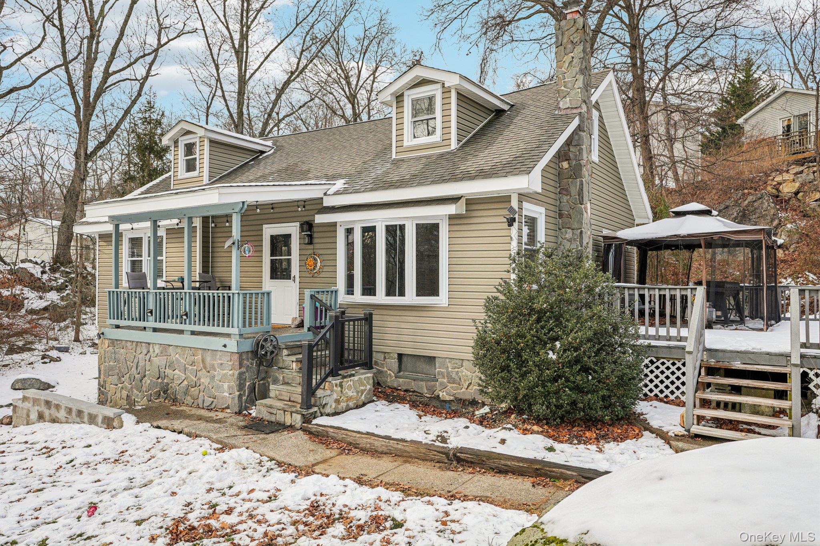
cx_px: 410
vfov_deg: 50.4
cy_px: 273
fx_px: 581
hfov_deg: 70.4
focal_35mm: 26
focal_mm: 25.5
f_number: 8
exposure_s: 1/60
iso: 100
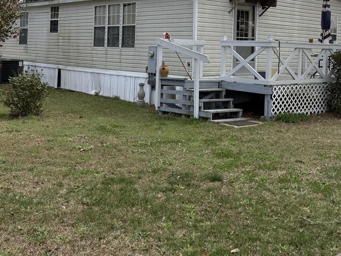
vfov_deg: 30.0
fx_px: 463
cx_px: 244
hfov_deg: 39.6
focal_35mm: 47
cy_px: 46
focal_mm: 6.76
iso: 100
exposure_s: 1/4975
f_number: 1.78
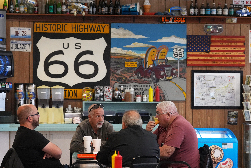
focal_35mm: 118
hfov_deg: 17.3
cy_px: 84
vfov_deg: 11.6
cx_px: 126
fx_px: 823
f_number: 5.6
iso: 4000
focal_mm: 118
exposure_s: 1/200
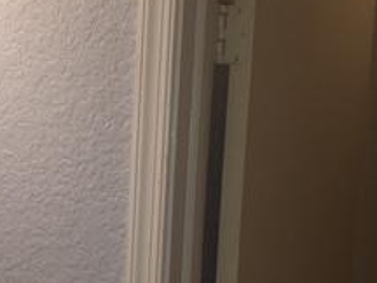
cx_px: 31
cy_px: 257
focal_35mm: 86
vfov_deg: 16.9
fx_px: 937
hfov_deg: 22.2
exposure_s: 1/30
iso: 32
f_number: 2.2
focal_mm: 4.15
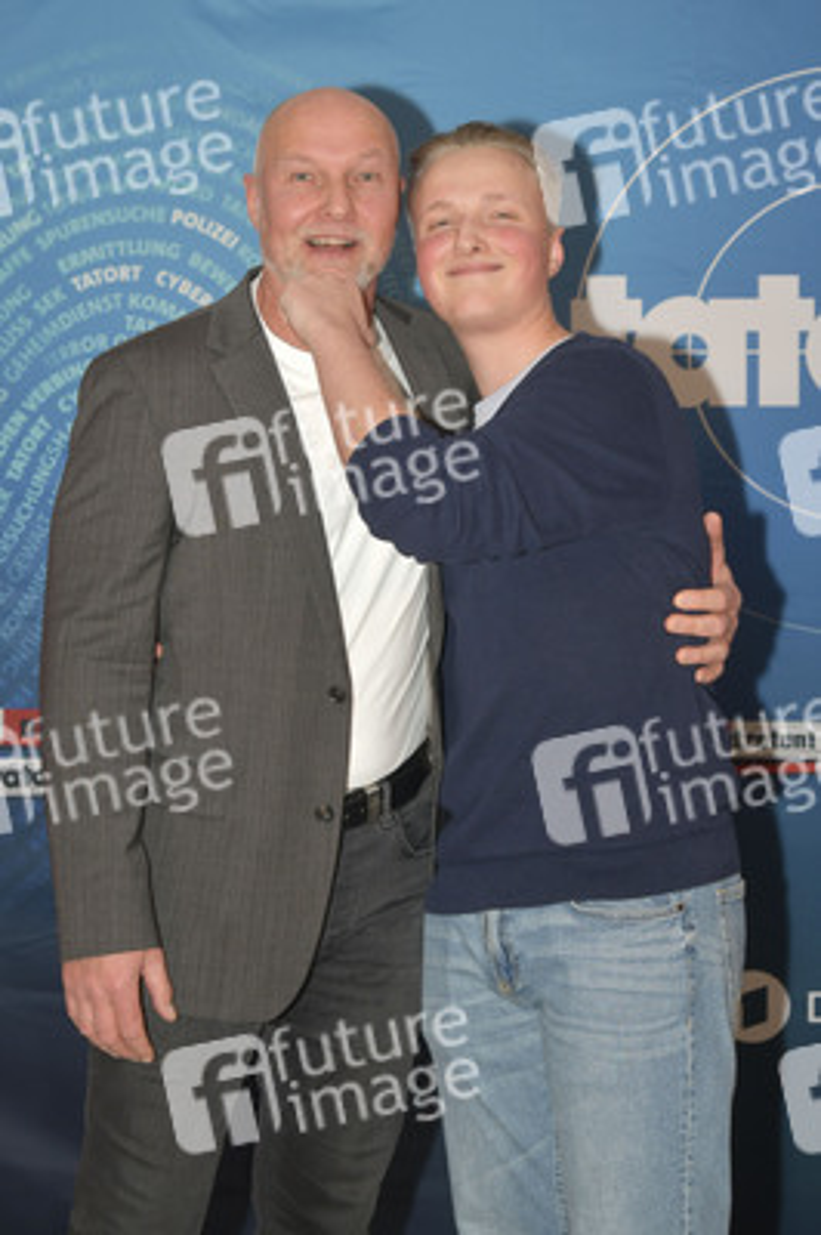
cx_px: 410
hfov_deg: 20.9
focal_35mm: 65
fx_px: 2227
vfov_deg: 31.0
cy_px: 618
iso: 640
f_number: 5.6
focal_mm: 65
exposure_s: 1/200
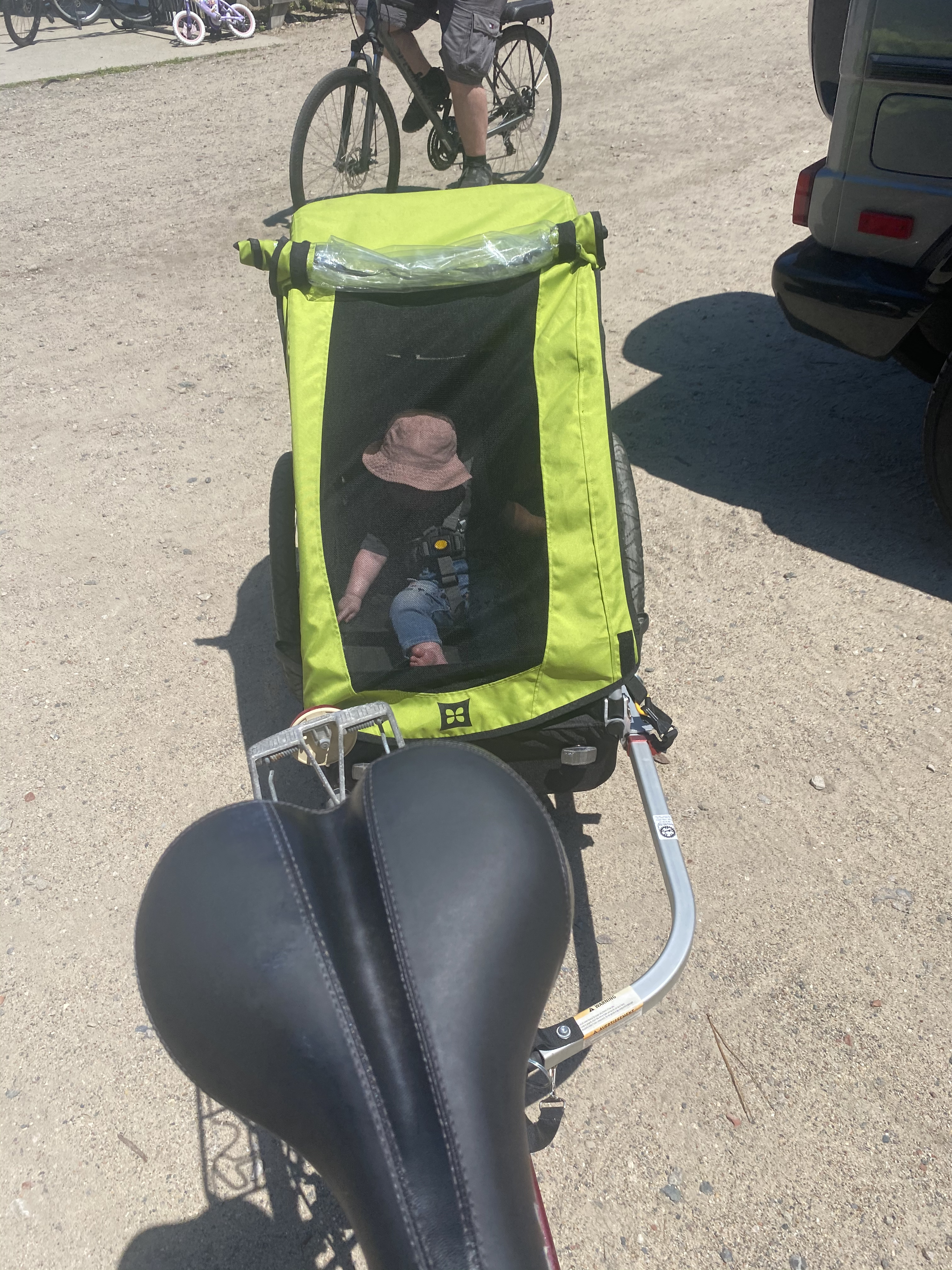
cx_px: 476
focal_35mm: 26
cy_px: 635
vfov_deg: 67.3
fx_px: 953
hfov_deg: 53.1
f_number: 1.8
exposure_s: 1/3610
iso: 32
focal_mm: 4.25
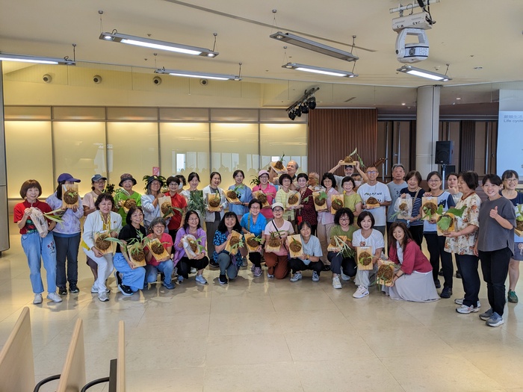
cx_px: 262
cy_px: 196
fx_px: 408
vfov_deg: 51.4
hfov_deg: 65.3
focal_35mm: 27
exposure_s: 1/60
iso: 61
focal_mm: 4.38
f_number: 1.73
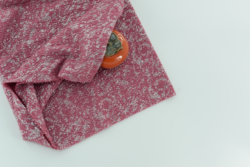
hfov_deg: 39.6
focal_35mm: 50
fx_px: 347
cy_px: 84
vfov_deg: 27.0
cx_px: 125
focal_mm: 50
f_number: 4
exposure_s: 1/160
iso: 100
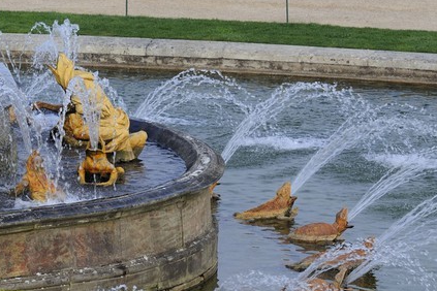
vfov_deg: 3.1
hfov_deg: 4.6
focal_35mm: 439
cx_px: -388
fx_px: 5329
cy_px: -215
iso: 200
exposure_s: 1/160
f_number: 8
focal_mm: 116
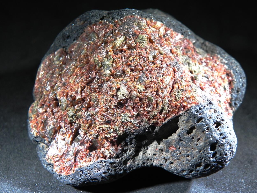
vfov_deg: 31.5
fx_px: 342
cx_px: 128
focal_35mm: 46
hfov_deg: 41.2
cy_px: 96
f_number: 3.2
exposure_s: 1/30.7
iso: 160
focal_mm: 8.2
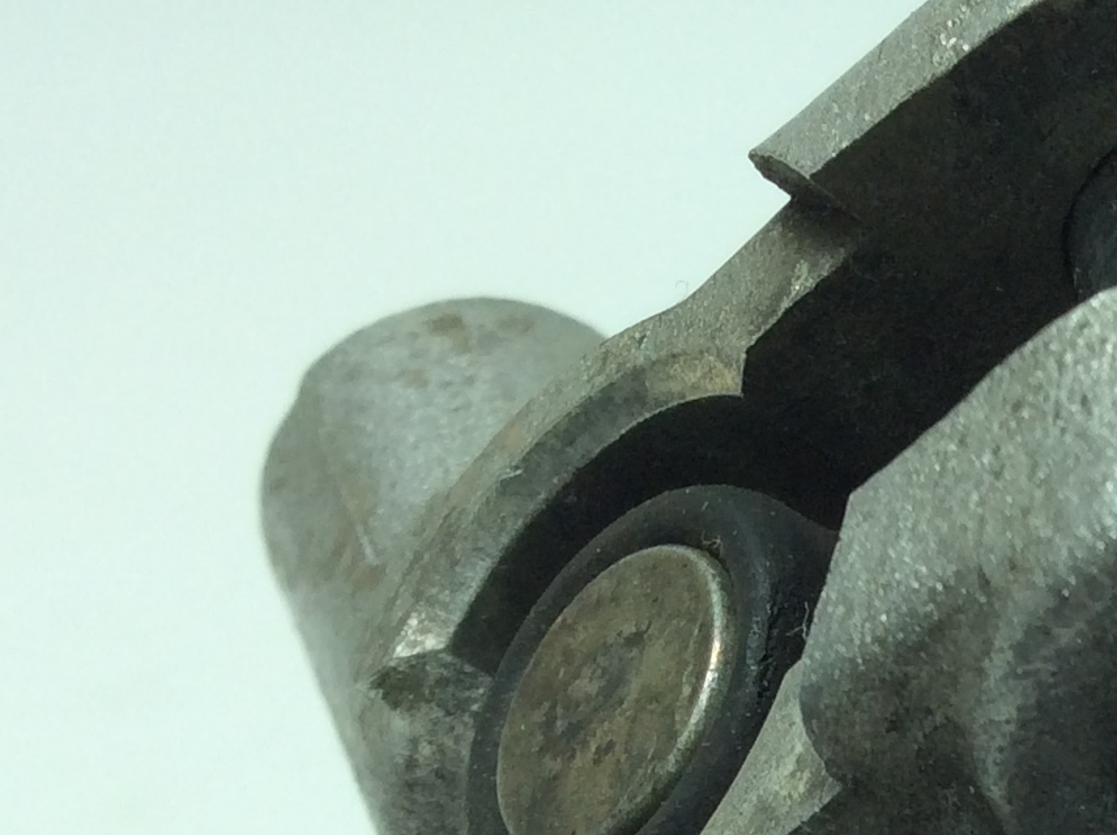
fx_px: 3126
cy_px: 1094
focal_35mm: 97
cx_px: 1232
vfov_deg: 14.5
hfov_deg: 19.4
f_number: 2.4
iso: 32
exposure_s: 1/307
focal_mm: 3.3
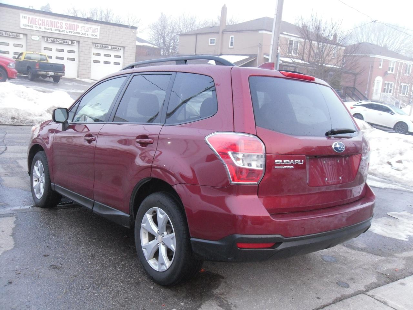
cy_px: 155
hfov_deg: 52.6
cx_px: 206
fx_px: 418
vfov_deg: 40.7
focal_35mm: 35
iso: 200
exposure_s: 1/45
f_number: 3.5
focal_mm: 6.3
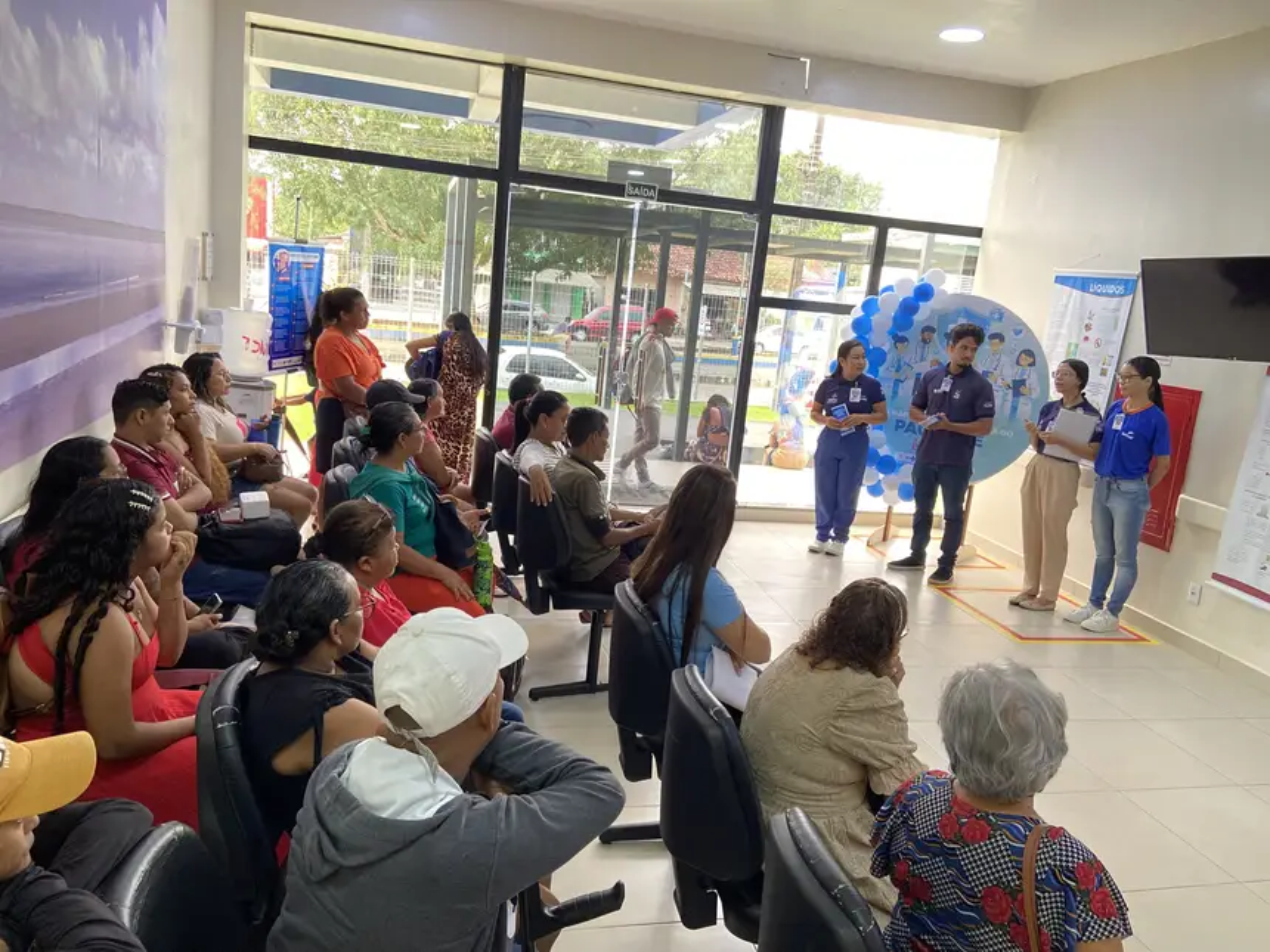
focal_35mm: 26
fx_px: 954
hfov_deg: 67.3
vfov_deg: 53.1
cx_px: 635
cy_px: 476
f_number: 1.8
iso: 160
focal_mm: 4.25
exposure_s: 1/60
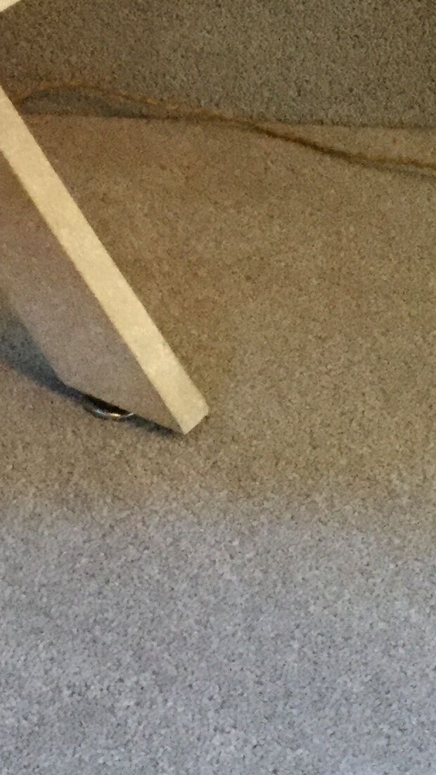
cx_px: -231
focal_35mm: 100
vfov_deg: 21.0
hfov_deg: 11.6
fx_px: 2055
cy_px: 116
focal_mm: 3.3
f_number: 2.4
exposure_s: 1/25
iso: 200
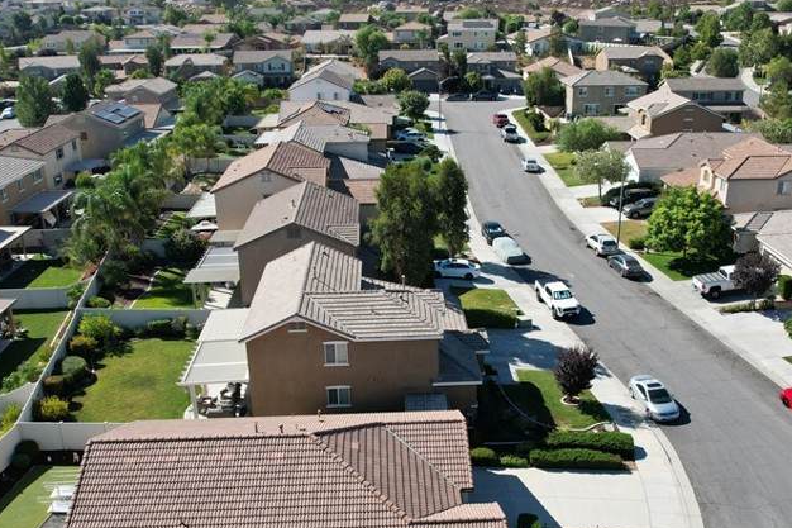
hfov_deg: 53.1
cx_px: 428
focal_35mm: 36
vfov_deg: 36.8
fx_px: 792
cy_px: 307
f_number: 2.8
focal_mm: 8.38
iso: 140
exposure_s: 1/2000
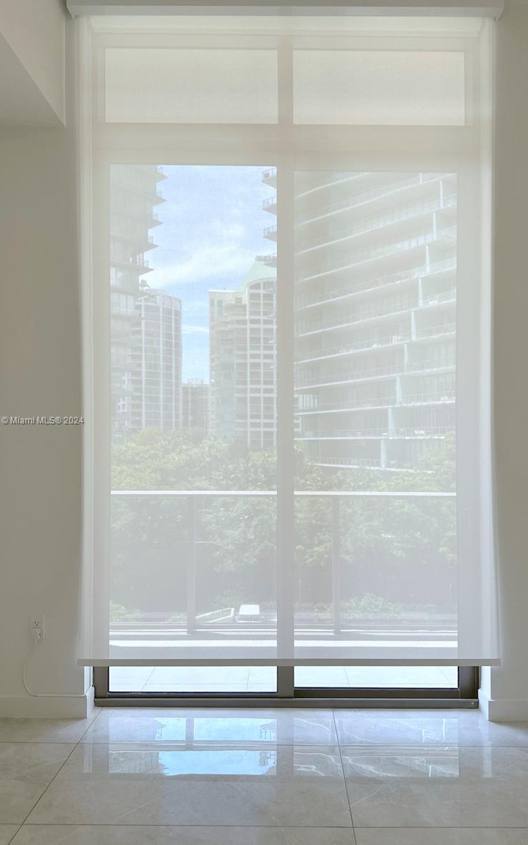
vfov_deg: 70.4
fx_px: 598
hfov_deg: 47.6
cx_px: 276
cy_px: 421
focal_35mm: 26
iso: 80
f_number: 1.78
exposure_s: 1/351
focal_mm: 6.86
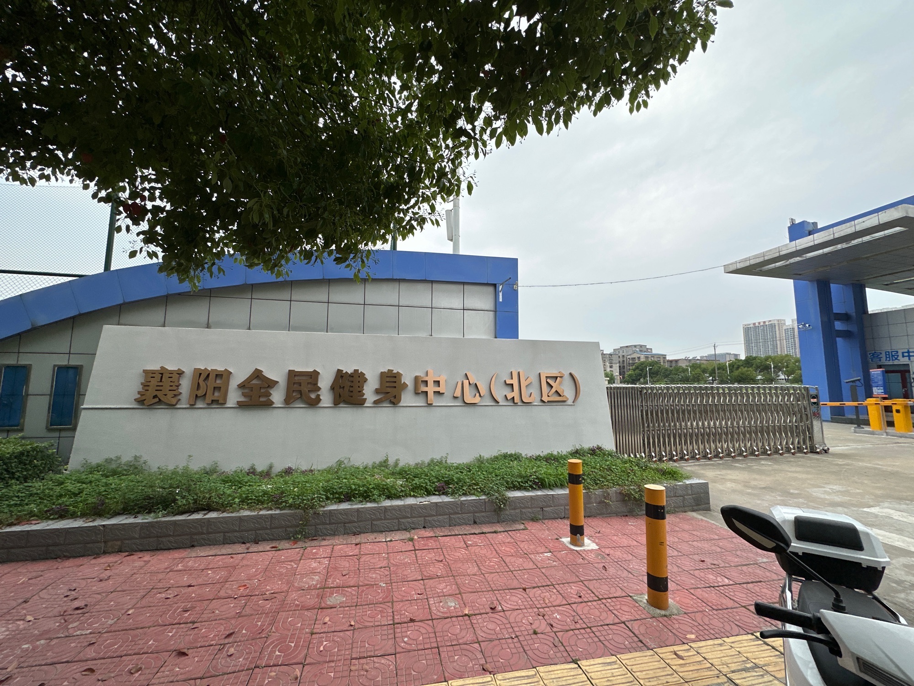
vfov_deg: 85.7
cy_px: 343
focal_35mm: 14
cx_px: 457
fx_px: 370
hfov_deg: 102.1
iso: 40
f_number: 2.2
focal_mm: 2.22
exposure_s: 1/1261
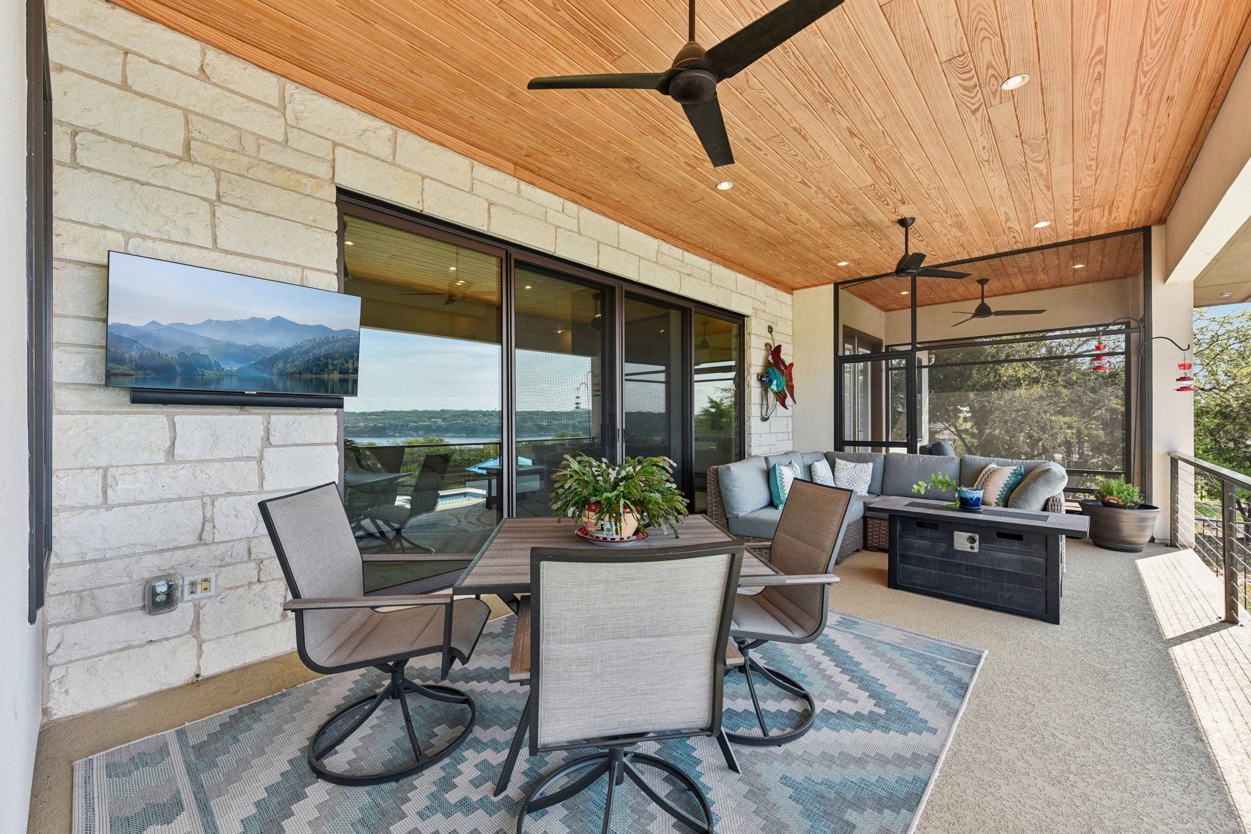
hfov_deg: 104.3
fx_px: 486
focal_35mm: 14
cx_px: 626
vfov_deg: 81.2
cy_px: 417
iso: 100
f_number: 8
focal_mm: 14
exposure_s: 1/50
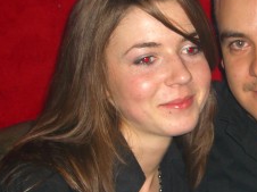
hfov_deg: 19.3
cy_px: 92
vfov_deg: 14.6
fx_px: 749
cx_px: 196
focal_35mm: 101
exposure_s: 1/60
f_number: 2.8
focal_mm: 7.9
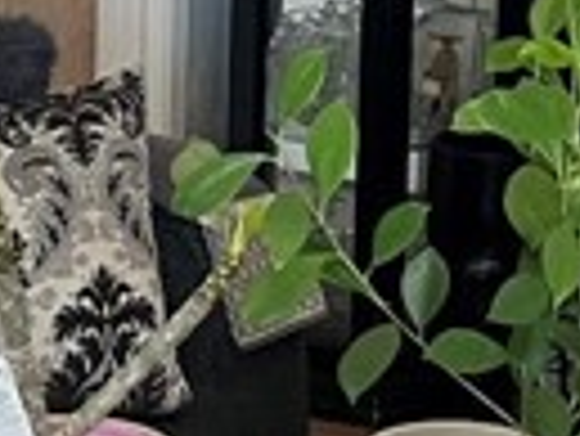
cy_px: -256
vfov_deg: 7.1
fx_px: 3455
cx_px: 611
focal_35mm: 206
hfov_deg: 9.5
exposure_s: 1/60
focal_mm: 5.7
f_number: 1.5
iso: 400
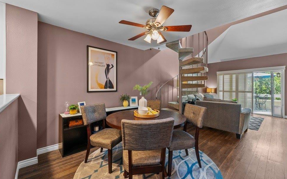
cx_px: 149
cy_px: 88
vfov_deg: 74.8
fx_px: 117
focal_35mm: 15
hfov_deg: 101.4
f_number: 9
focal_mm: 14
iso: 250
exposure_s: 1/4
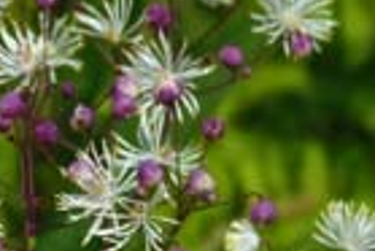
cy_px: 182
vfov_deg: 2.7
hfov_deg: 4.0
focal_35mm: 509
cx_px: 192
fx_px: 5308
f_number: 4.7
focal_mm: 25.2
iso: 64
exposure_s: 1/800
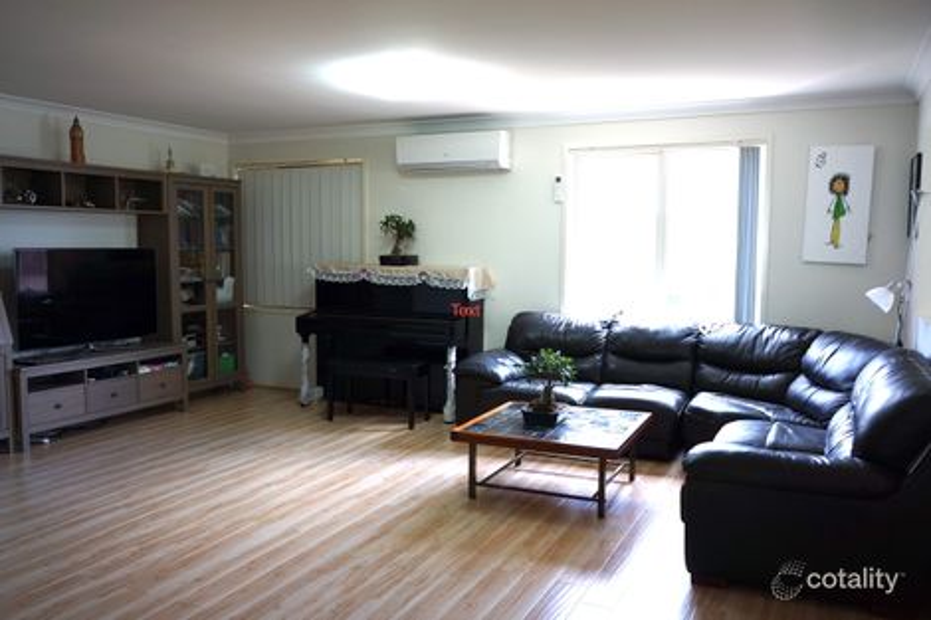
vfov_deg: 43.6
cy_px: 310
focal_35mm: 30
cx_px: 466
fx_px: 776
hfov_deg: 61.9
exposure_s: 1/60
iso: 200
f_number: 4
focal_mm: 20
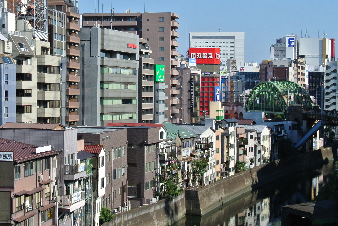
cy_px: 126
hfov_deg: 22.8
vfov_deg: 15.4
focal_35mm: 89
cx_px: 120
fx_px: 837
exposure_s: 1/250
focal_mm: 25.2
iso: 100
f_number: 8
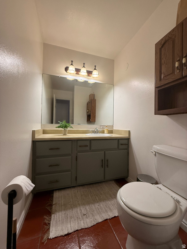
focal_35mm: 14
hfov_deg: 85.7
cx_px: 94
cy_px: 124
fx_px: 101
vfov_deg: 102.1
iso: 200
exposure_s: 1/120
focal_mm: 2.22
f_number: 2.2
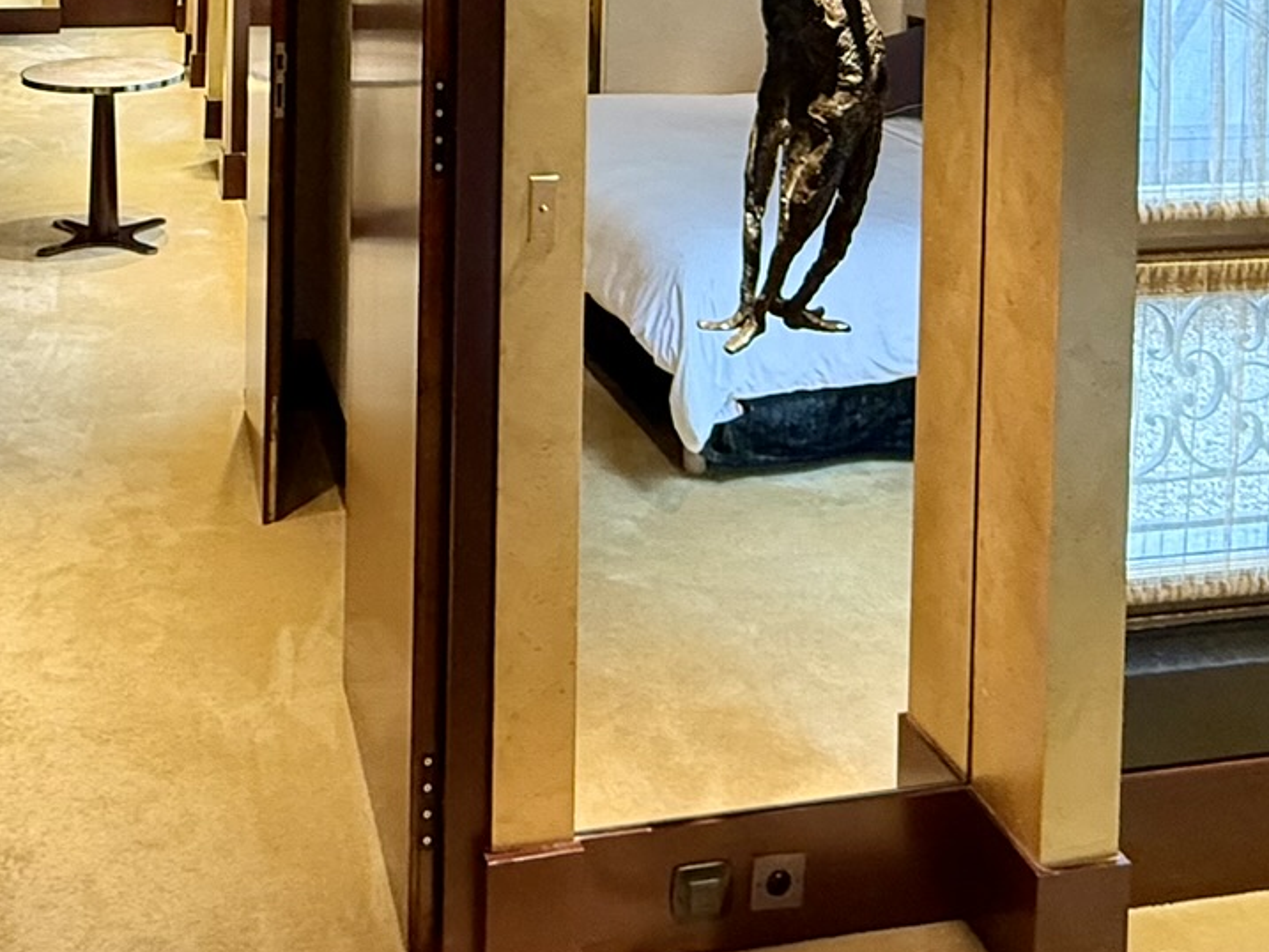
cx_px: 411
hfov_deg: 46.0
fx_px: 1467
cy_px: -142
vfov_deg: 31.2
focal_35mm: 40
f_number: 2.2
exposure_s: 1/50
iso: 400
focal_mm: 2.22
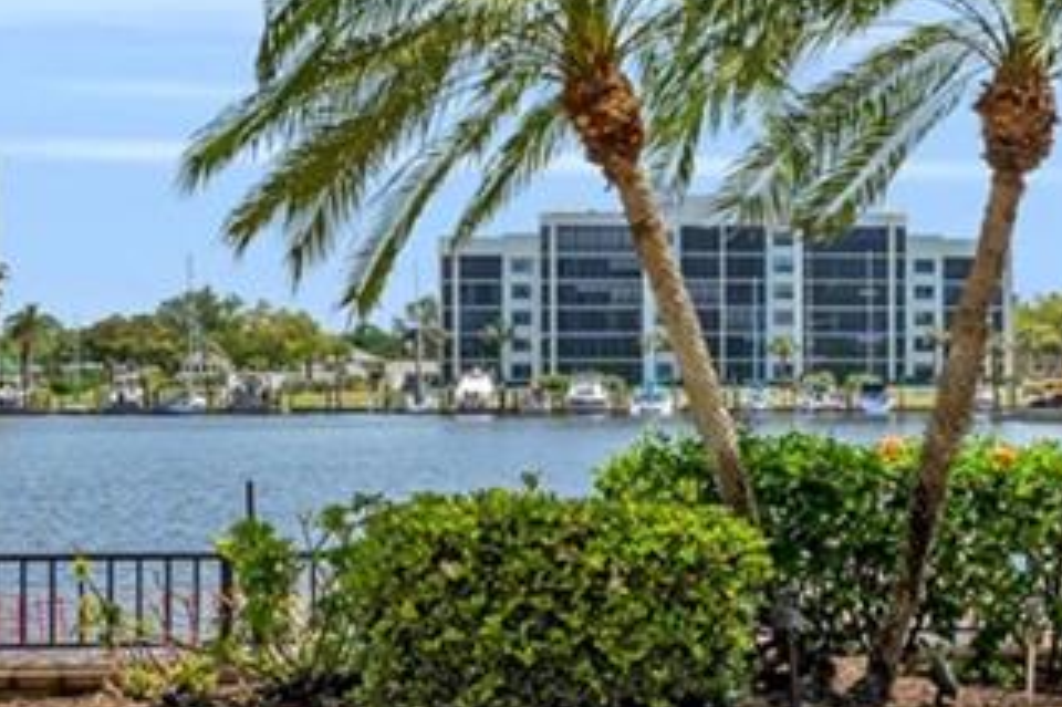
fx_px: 2359
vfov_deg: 17.0
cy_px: 398
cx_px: 1162
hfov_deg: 23.8
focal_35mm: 80
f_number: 9
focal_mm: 16
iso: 200
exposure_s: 1/800
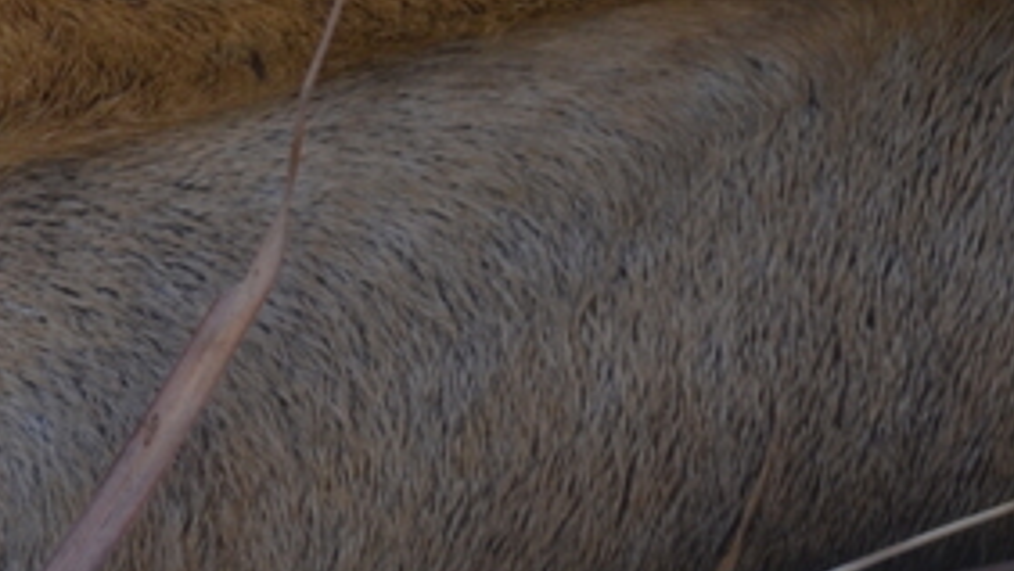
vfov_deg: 0.6
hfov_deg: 1.1
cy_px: 97
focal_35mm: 1920
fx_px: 51653
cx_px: -1003
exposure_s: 1/500
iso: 280
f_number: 5.6
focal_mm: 270
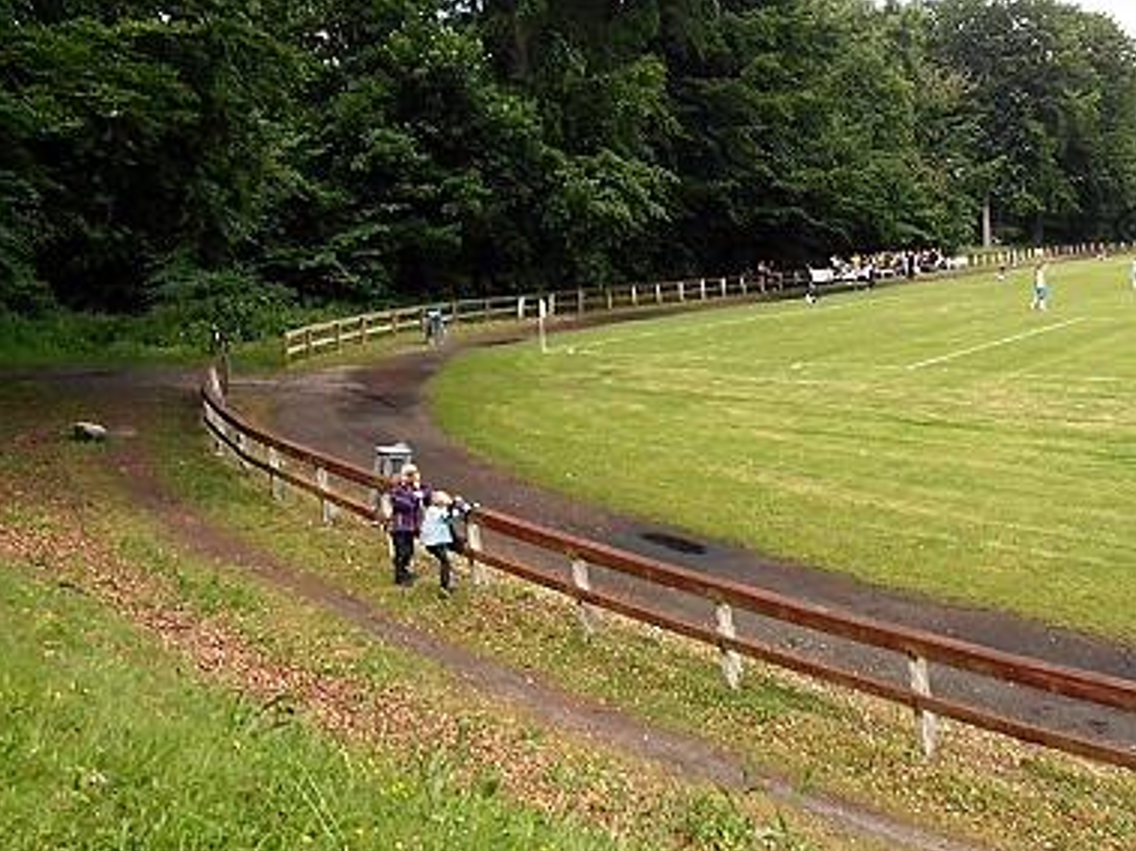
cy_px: 240
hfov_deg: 47.9
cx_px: 791
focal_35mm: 38
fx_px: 1247
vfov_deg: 37.0
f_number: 7.9
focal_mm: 4.2
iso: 80
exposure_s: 1/50
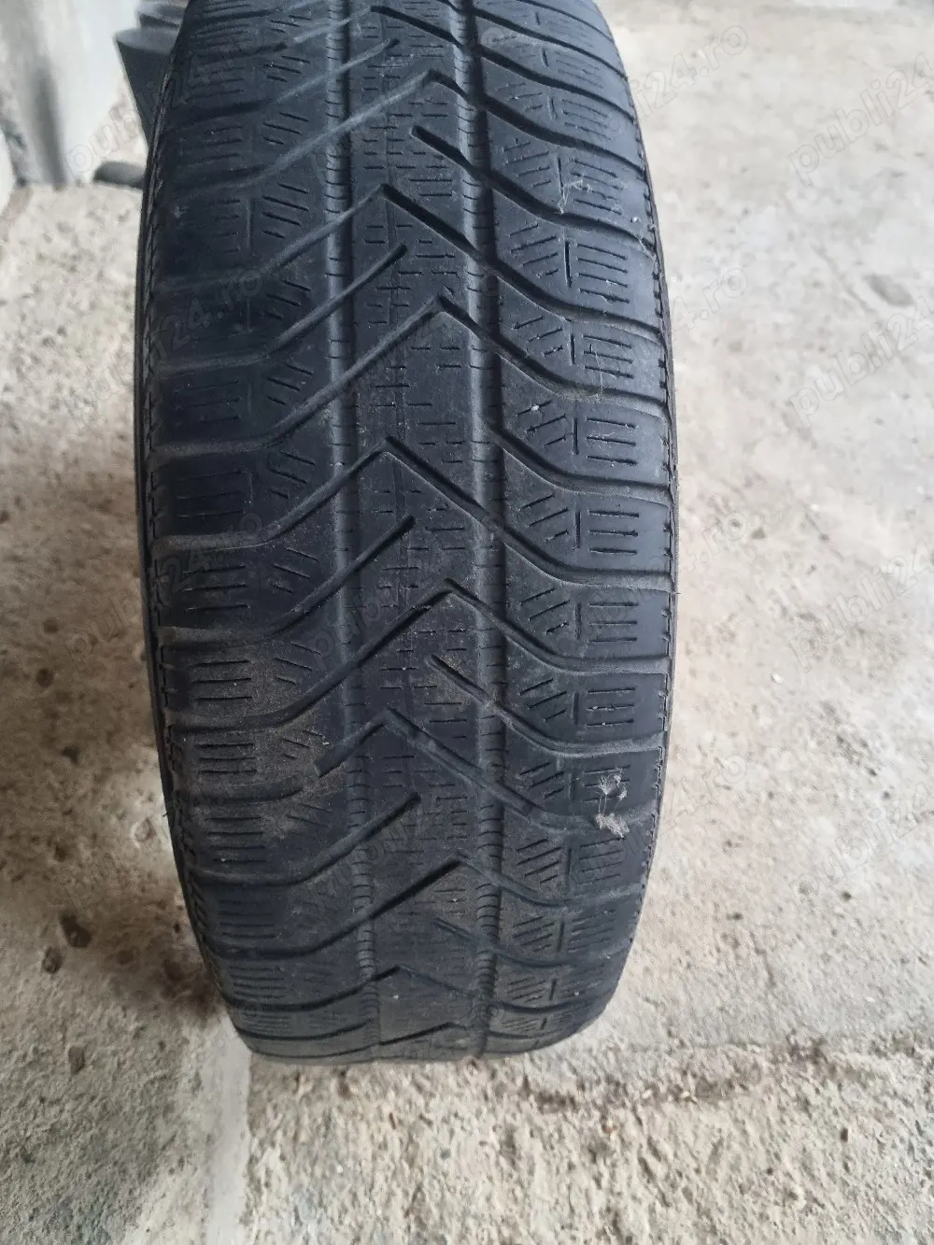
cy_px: 622
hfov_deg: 53.1
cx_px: 467
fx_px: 935
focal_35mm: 26
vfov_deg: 67.3
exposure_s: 1/50
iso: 640
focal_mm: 5.4
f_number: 1.8
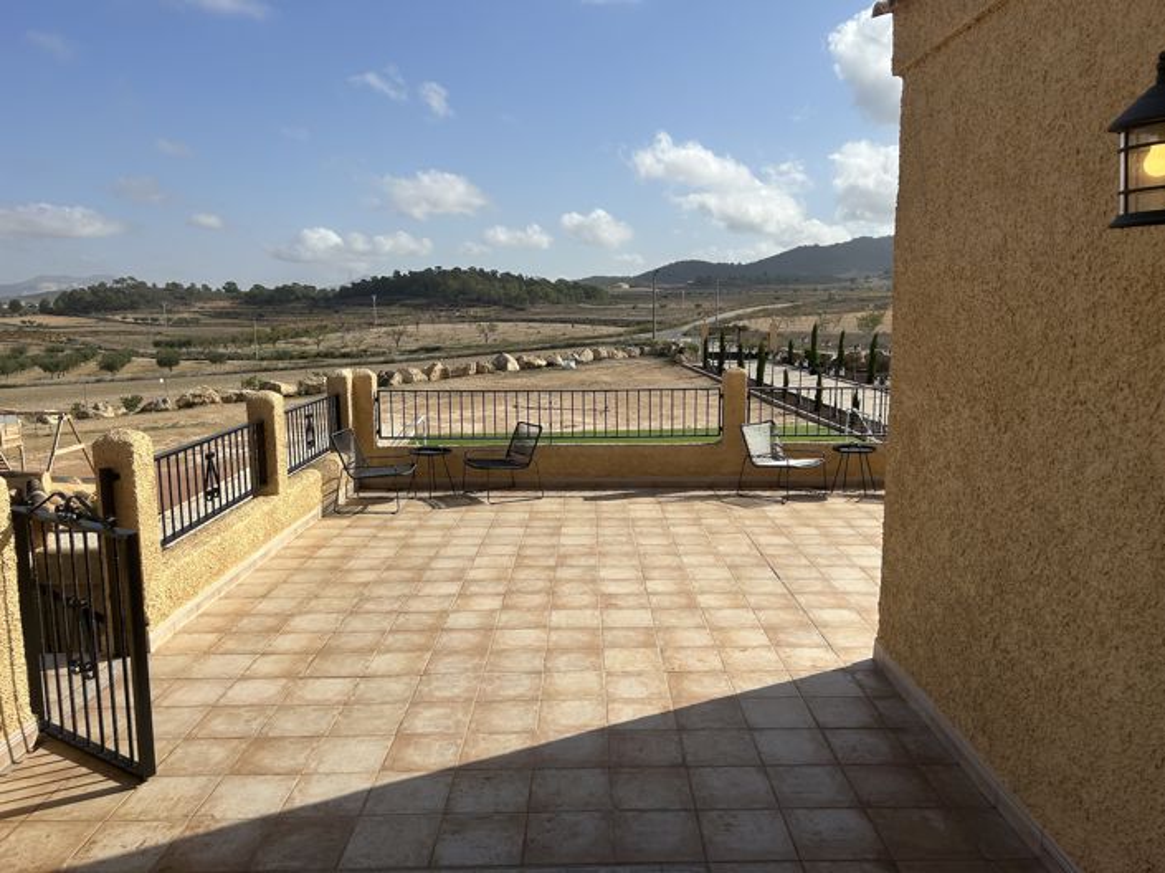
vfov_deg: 53.0
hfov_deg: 67.3
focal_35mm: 26
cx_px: 582
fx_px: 875
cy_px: 436
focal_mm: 5.7
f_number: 1.5
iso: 50
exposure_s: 1/6579
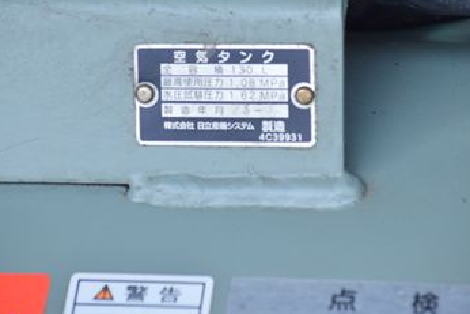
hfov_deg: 6.3
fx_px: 4245
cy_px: 92
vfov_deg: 4.2
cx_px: 235
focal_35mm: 325
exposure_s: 1/1000
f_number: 6.3
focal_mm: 150
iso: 1250
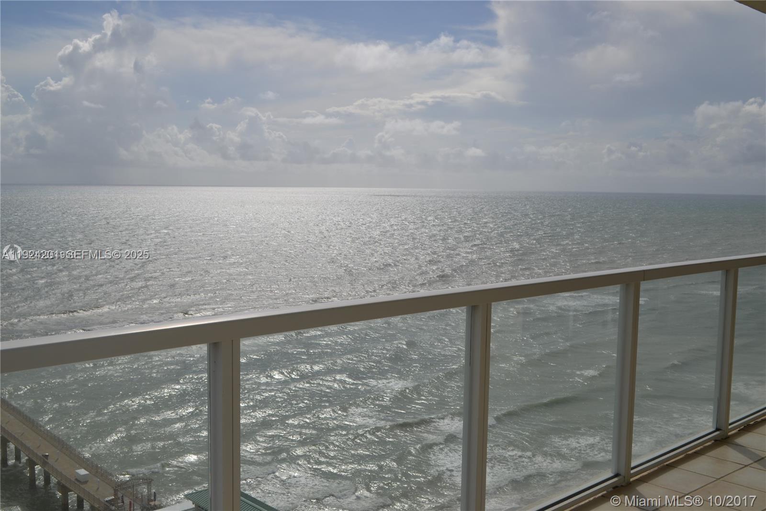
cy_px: 256
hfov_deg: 53.1
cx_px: 383
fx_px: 766
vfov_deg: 36.9
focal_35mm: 36
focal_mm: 24
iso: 100
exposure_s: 1/400
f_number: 10
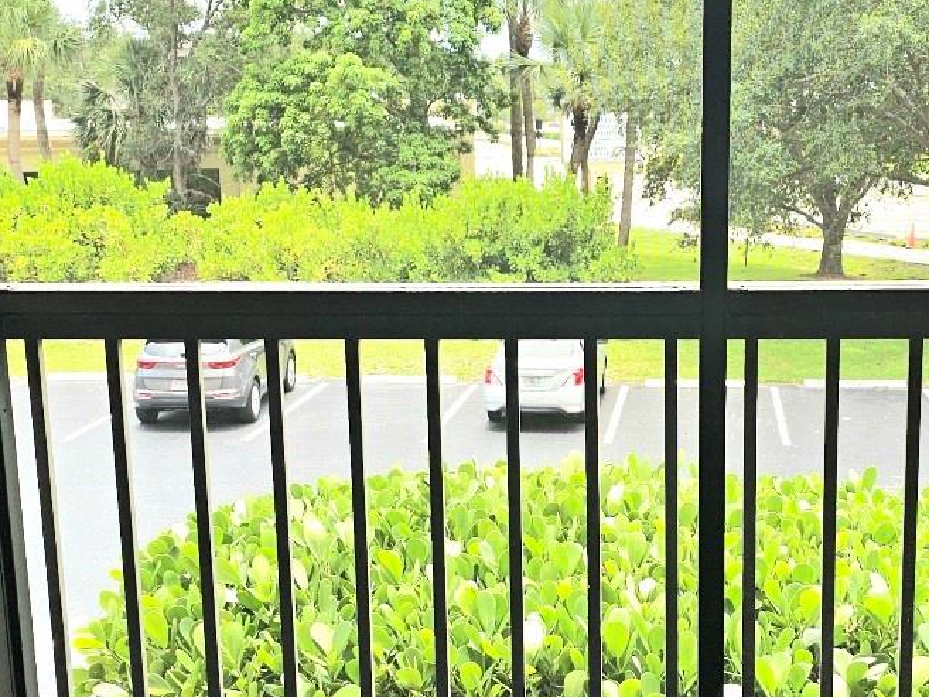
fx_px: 1503
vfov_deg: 26.0
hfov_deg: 34.1
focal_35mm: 56
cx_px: 602
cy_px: 433
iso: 10
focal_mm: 6.3
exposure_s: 1/250
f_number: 1.7
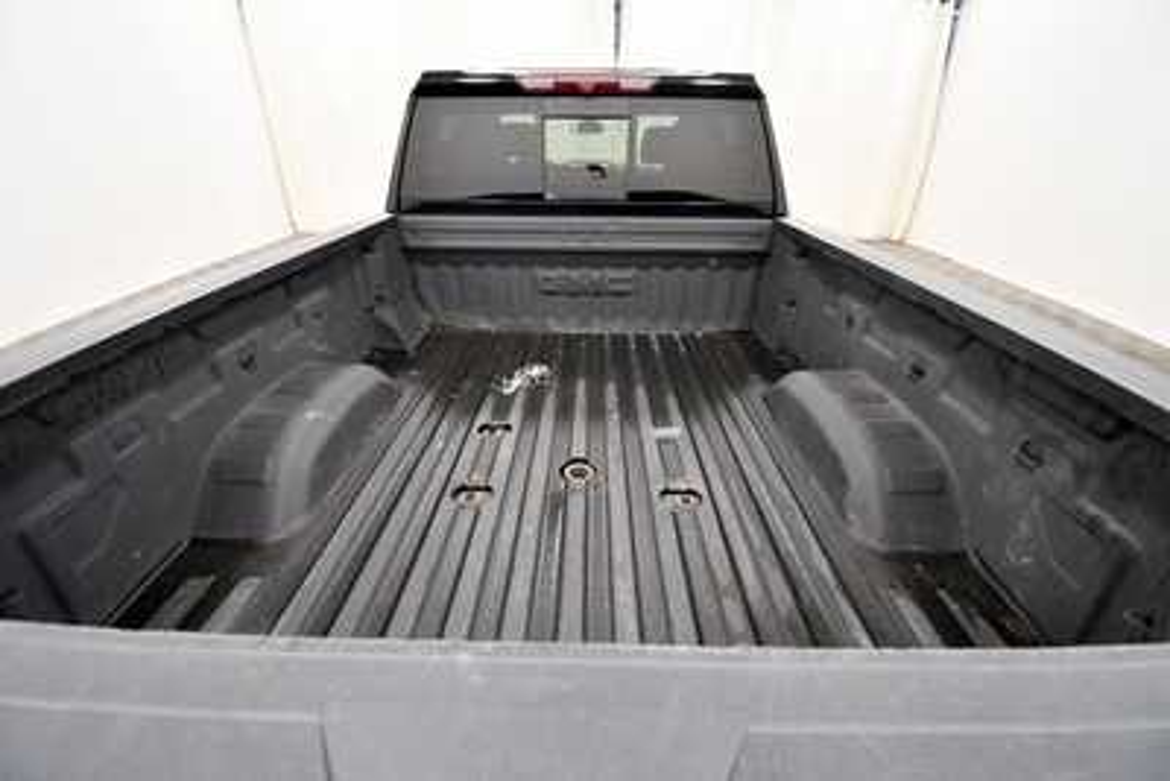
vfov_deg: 77.4
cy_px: 390
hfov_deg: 100.4
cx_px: 585
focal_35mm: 15
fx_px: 488
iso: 1600
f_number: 4.5
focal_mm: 10
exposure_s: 1/125
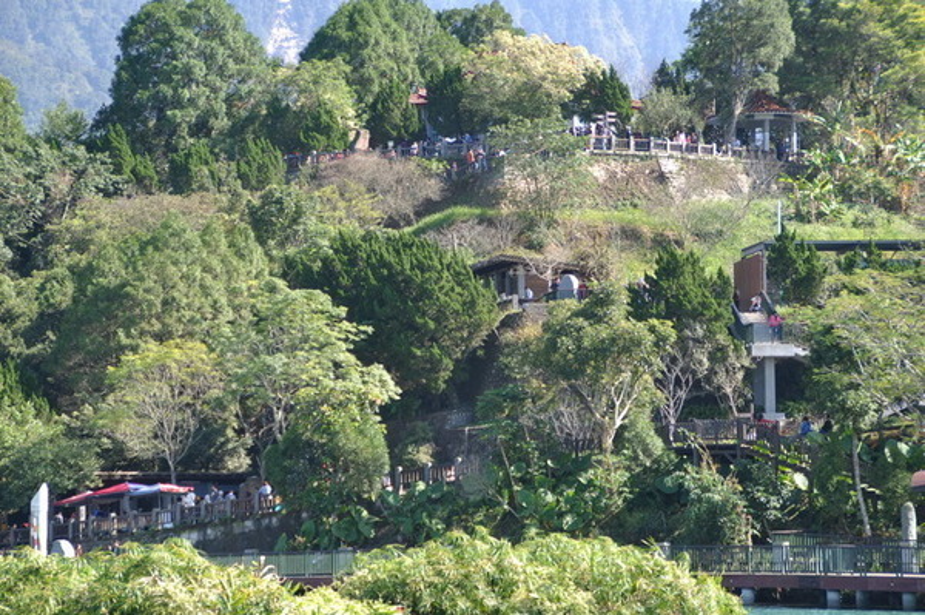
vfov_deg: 10.6
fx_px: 3312
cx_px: 462
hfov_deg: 15.9
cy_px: 308
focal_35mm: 129
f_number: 5.6
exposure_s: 1/125
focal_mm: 86
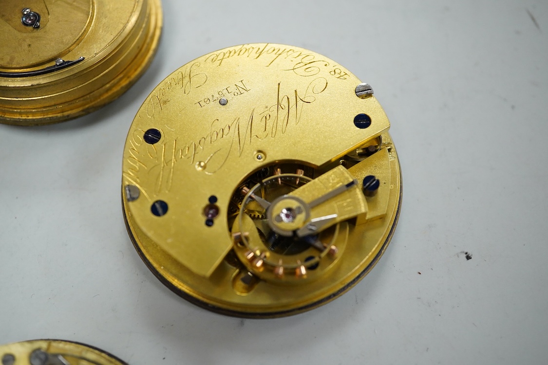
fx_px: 685
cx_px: 274
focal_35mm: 45
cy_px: 182
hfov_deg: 43.6
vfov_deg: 29.9
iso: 3200
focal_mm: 30
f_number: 7.1
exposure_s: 1/400
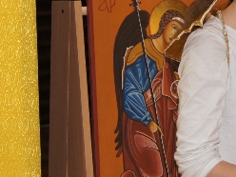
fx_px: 1071
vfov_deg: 9.4
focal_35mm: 157
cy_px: 21
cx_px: 267
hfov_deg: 12.3
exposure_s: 1/80
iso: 800
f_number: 5.6
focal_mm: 45
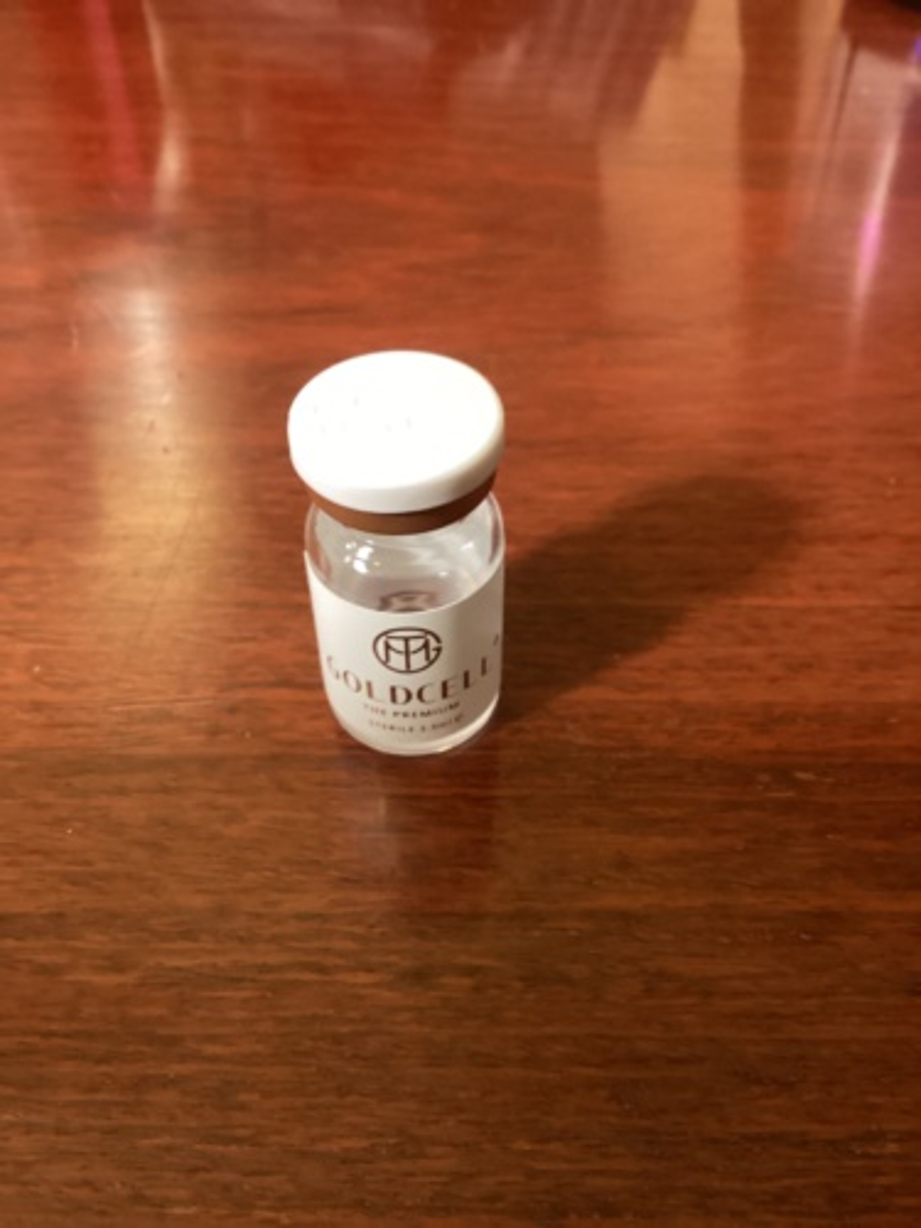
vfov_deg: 58.4
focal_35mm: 31
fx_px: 1100
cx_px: 460
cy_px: 614
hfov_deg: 45.4
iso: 320
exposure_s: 1/40
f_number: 2.4
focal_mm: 3.3
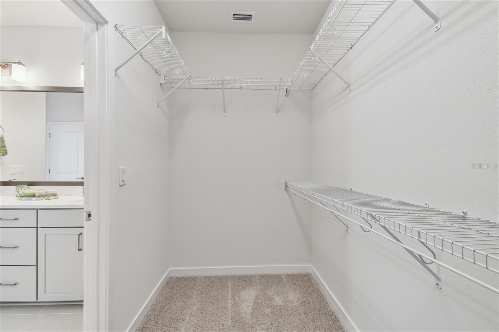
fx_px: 208
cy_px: 166
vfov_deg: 77.3
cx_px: 250
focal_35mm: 15
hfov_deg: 100.4
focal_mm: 10
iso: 100
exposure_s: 1/25
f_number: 7.1
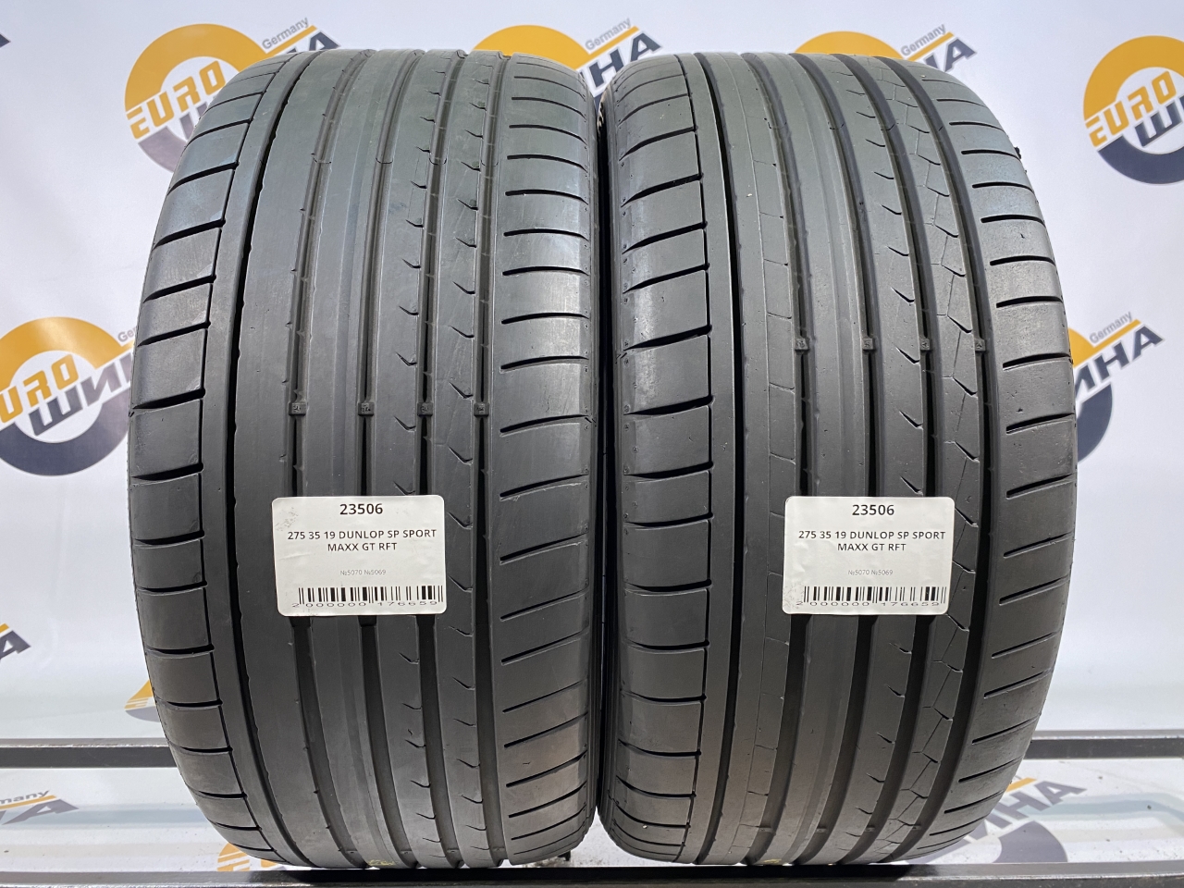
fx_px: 889
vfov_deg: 53.1
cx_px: 592
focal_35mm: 26
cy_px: 444
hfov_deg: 67.3
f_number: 1.8
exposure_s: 1/50
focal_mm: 4.25
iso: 80
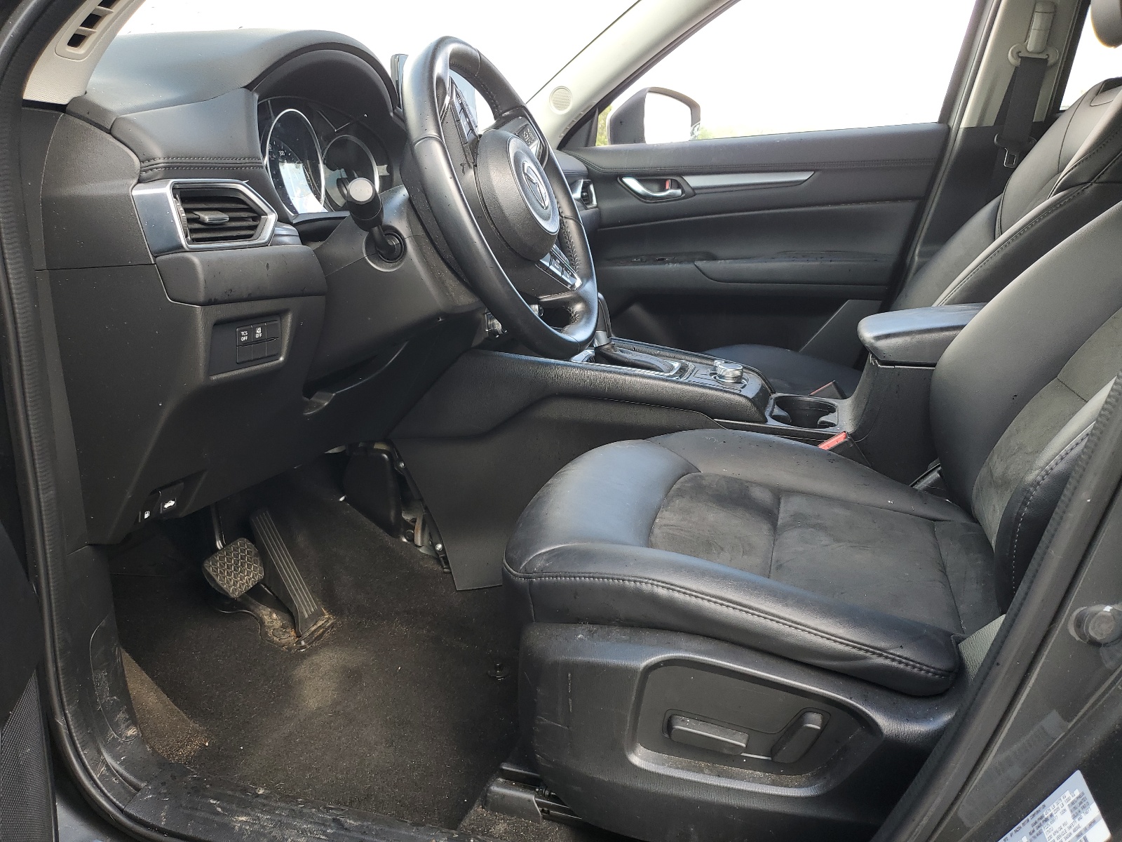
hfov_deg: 67.3
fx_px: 843
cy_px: 421
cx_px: 561
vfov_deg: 53.1
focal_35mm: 26
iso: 50
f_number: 1.5
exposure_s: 1/175
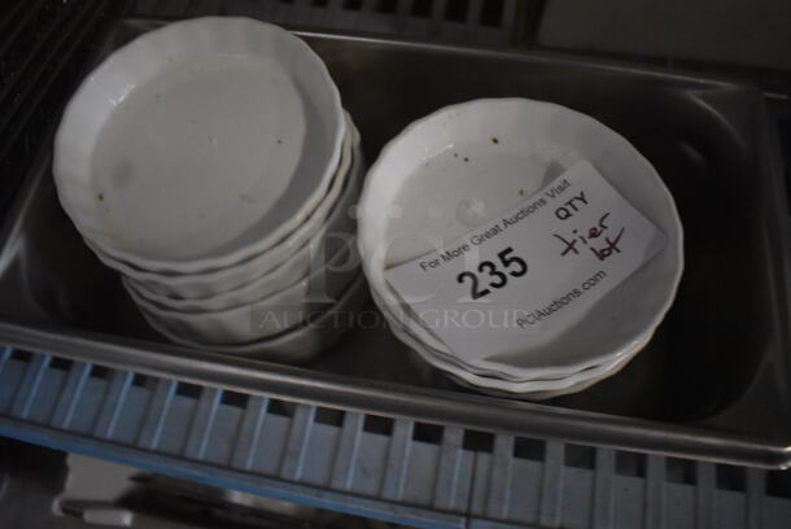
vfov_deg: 48.0
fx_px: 594
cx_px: 396
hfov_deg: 67.3
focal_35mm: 27
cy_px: 264
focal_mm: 18
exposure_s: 1/125
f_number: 3.5
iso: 3600
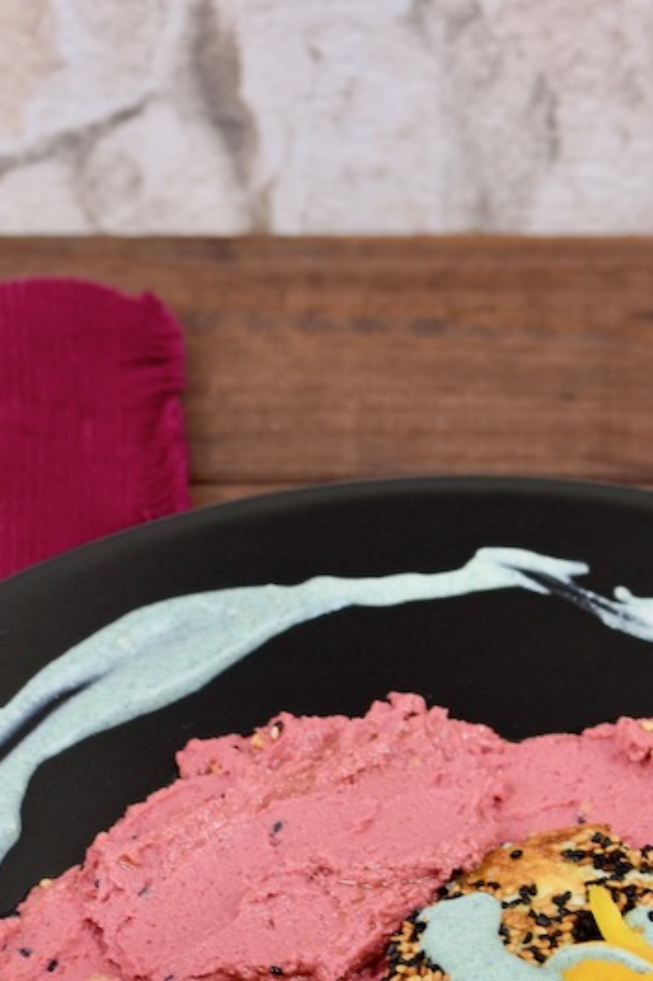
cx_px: 501
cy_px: 918
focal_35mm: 306
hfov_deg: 4.5
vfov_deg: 6.7
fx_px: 8330
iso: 400
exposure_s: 1/100
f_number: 5
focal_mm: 105
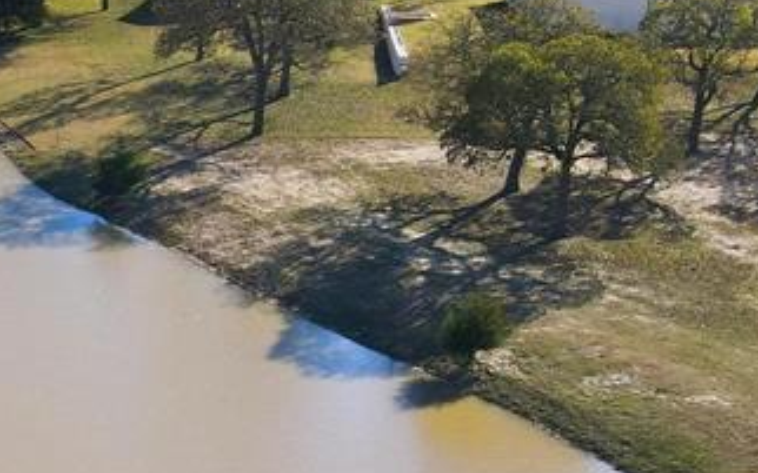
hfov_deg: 22.9
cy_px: 497
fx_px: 1673
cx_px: -210
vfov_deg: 15.7
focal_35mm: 81
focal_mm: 4.5
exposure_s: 1/640
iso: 100
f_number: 2.8
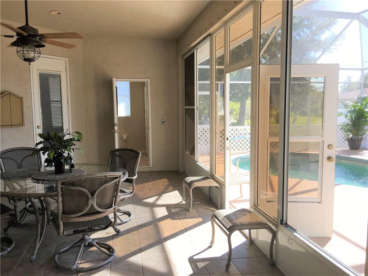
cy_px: 138
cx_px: 184
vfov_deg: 48.2
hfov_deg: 61.7
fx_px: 308
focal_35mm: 29
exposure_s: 1/188
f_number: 2.2
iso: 25
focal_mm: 4.15
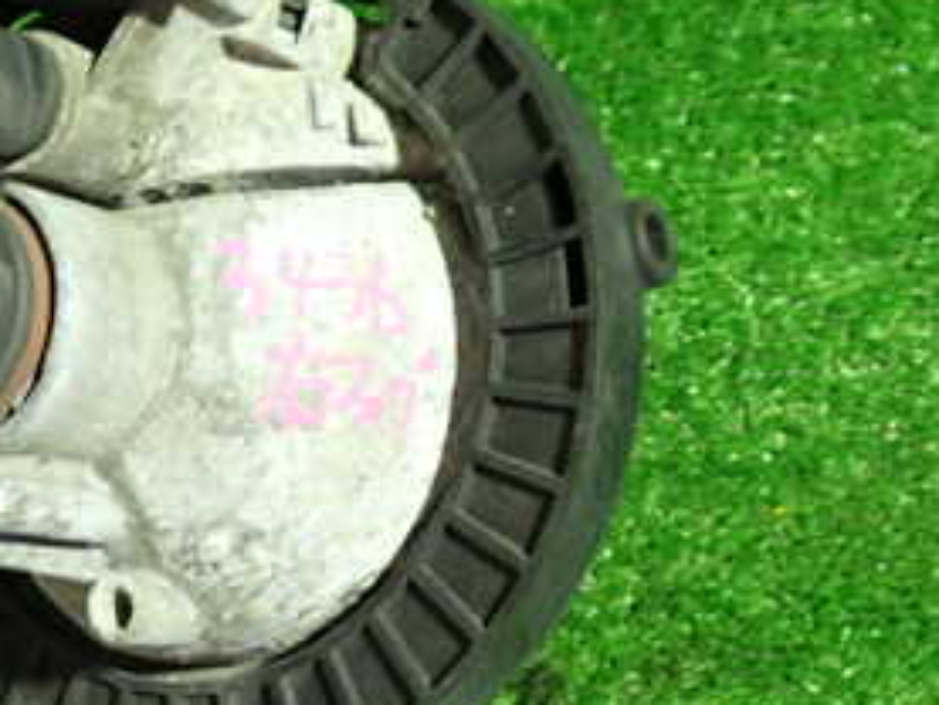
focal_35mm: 65
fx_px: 1764
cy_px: 346
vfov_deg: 22.6
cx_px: 176
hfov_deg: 29.1
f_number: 2.3
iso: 320
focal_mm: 5.4
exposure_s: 1/30
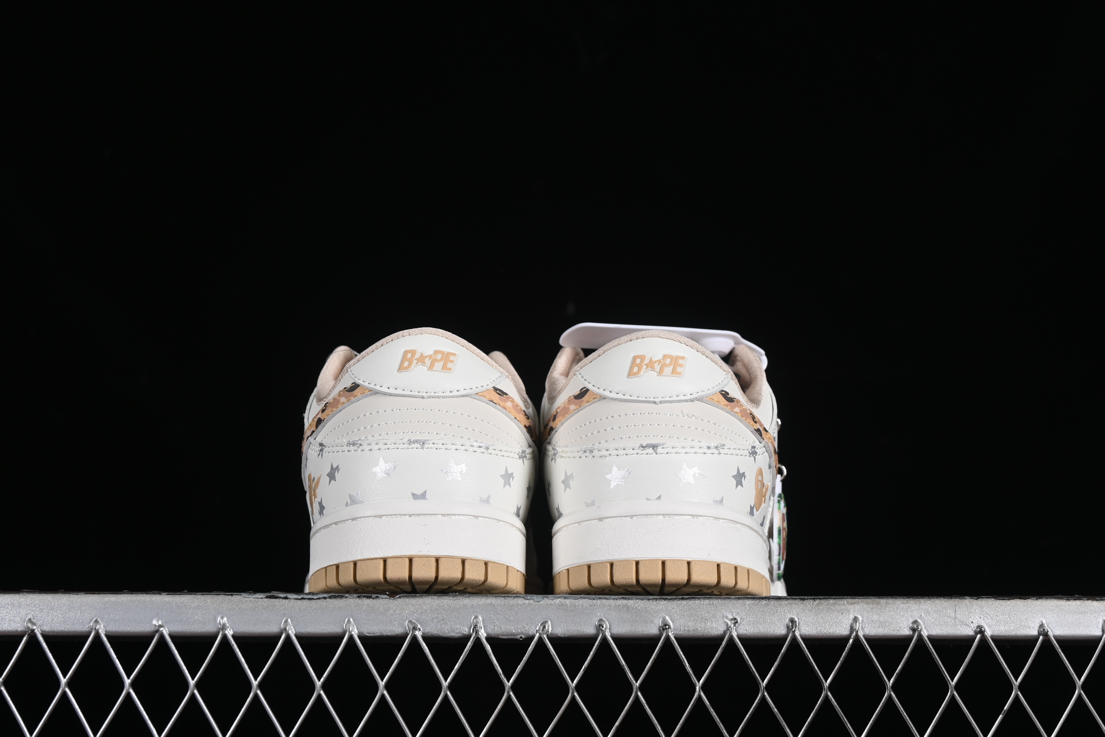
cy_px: 368
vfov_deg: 18.2
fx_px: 2302
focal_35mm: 75
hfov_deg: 27.0
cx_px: 552
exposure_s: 1/80
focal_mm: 50
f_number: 8
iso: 160
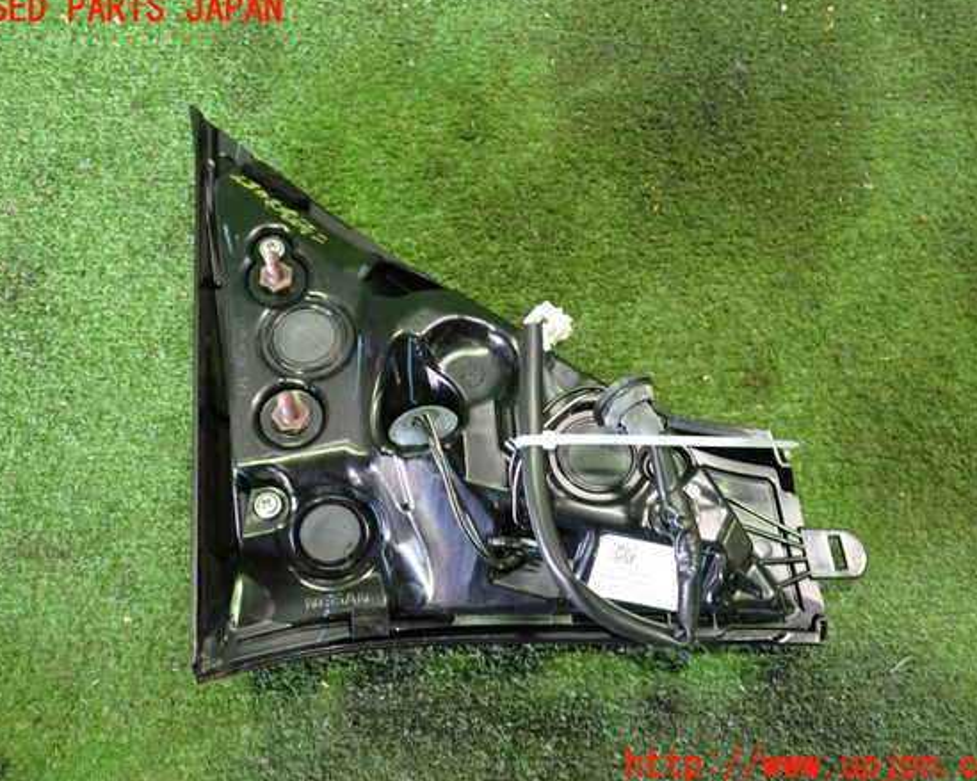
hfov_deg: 55.7
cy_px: 388
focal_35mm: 32
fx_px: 925
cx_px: 493
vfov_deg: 45.8
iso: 800
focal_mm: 5.4
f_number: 2.3
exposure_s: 1/30
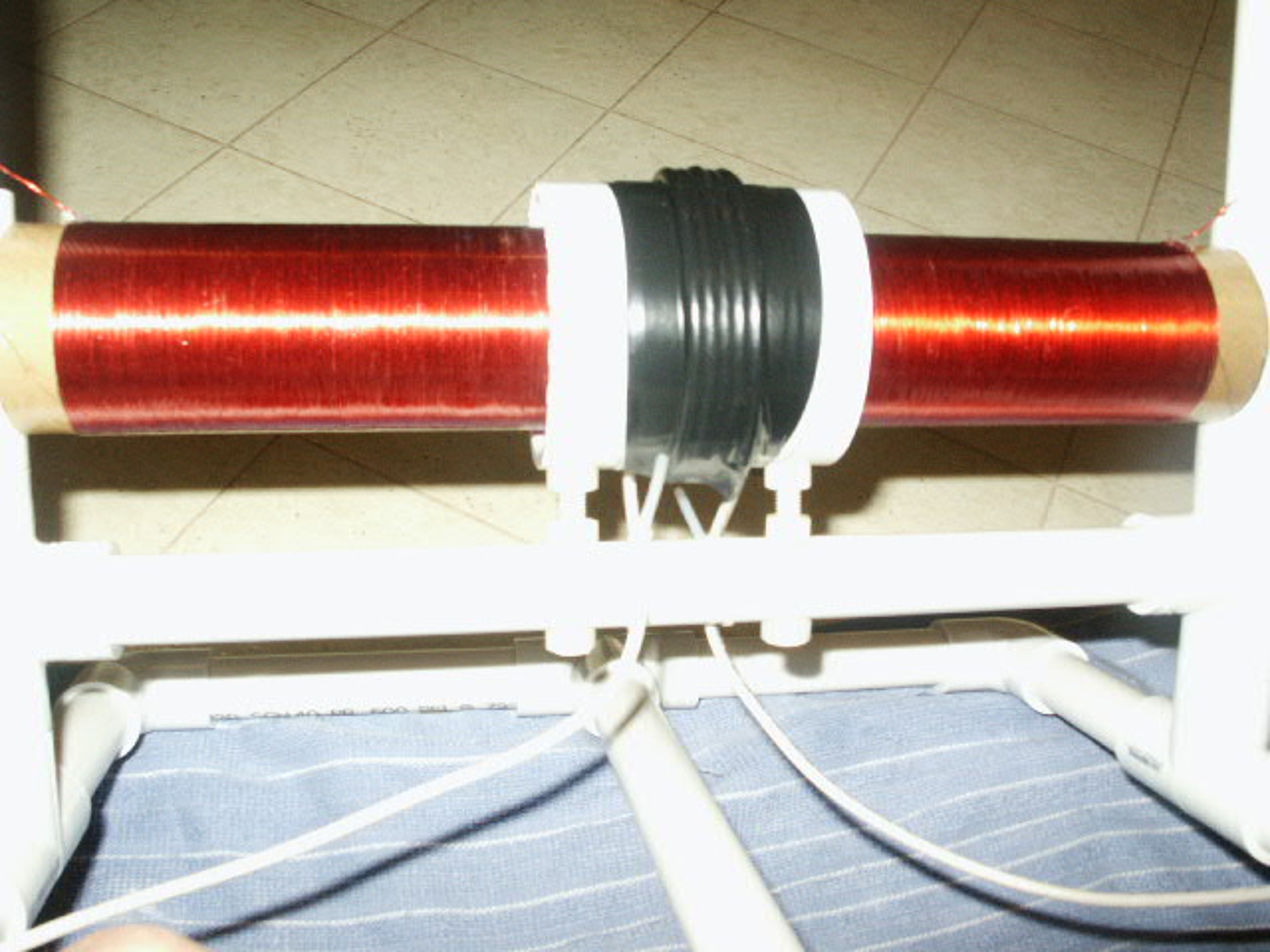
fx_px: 1284
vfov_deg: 40.7
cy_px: 476
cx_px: 635
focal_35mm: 35
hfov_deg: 52.6
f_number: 6.7
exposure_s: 1/45
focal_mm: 7.19
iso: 200
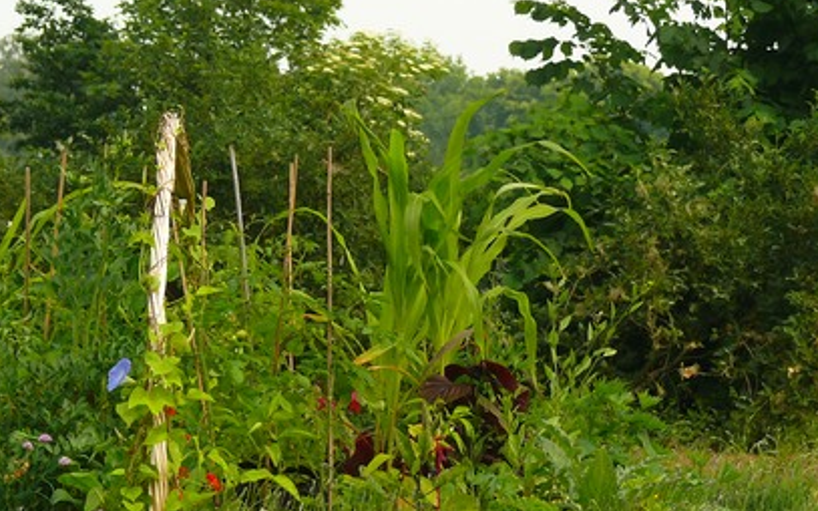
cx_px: 217
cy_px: 280
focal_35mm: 297
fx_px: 6618
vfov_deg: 4.4
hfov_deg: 7.1
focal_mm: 32.1
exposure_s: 1/160
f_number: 4
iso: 100
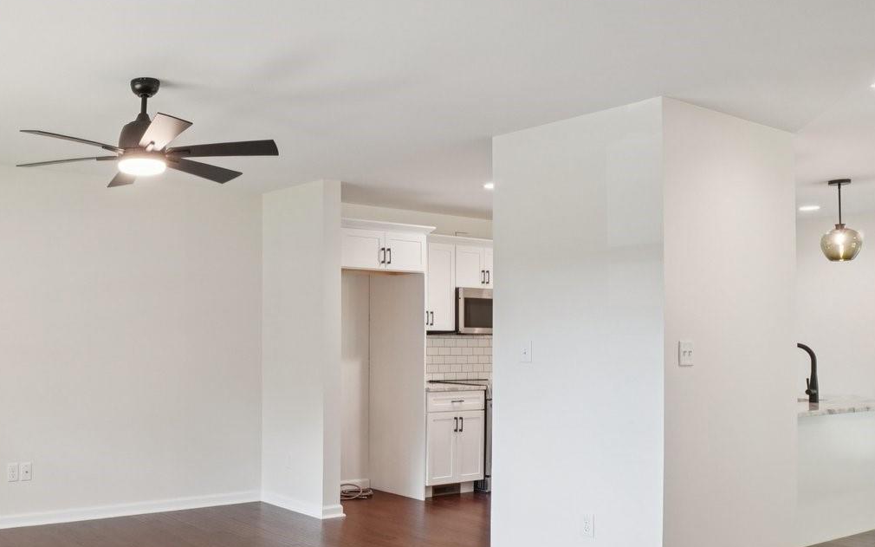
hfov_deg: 55.5
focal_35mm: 31
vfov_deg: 40.2
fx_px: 739
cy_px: 357
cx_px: 139
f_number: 8
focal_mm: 10
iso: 400
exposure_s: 1/25
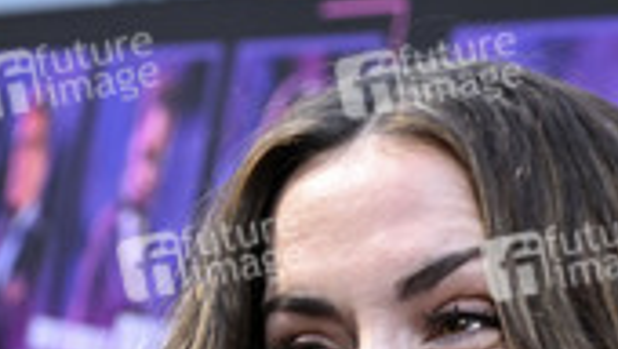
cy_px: 531
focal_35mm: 147
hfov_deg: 14.5
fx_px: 2411
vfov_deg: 8.1
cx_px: 478
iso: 1600
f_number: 5.6
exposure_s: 1/320
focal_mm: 53
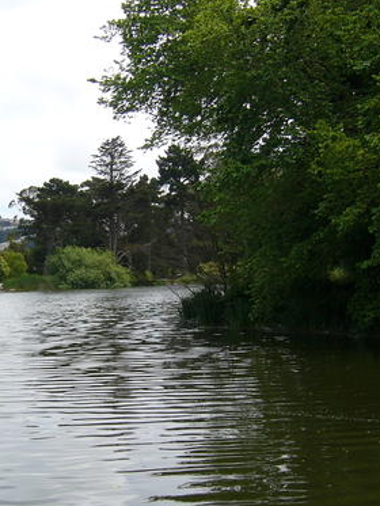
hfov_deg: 24.0
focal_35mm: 60
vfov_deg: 32.2
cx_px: 64
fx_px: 878
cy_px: 277
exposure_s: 1/125
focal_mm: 5.8
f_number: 8
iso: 50
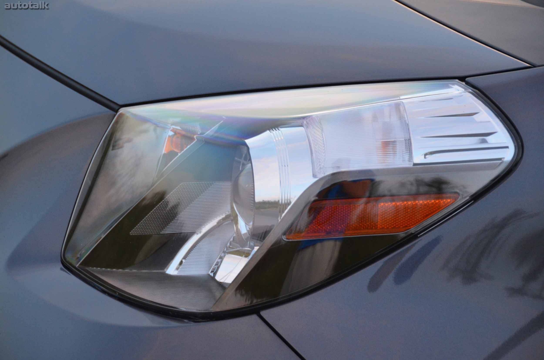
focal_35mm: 158
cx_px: 272
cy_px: 180
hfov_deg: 13.1
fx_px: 2375
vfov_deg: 8.7
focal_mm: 105
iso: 1600
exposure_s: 1/60
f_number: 5.3
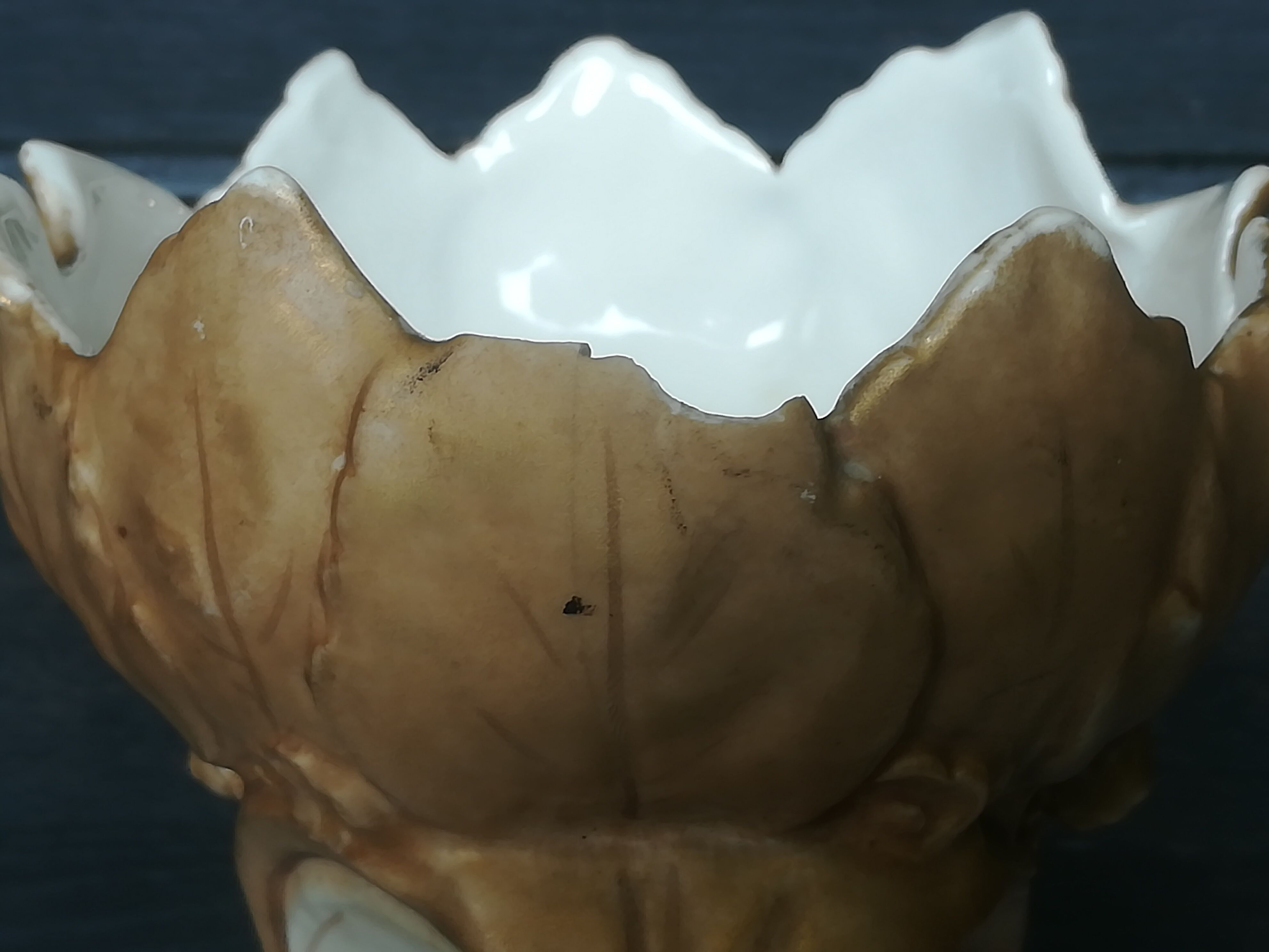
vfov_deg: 22.9
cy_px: 476
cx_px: 634
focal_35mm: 64
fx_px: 2346
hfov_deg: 30.3
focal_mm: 3.83
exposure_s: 1/33.3
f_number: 2.2
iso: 100
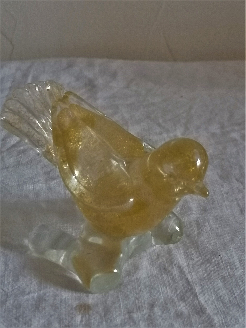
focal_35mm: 68
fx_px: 644
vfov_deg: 28.6
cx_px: 123
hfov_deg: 21.6
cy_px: 164
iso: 1250
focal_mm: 5.4
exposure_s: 1/25
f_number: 1.8
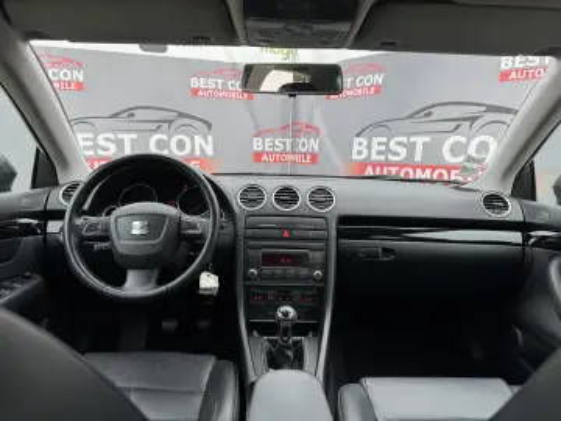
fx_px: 389
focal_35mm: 24
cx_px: 280
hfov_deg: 71.6
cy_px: 210
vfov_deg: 56.8
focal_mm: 6.76
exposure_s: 1/302
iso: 80
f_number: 1.78
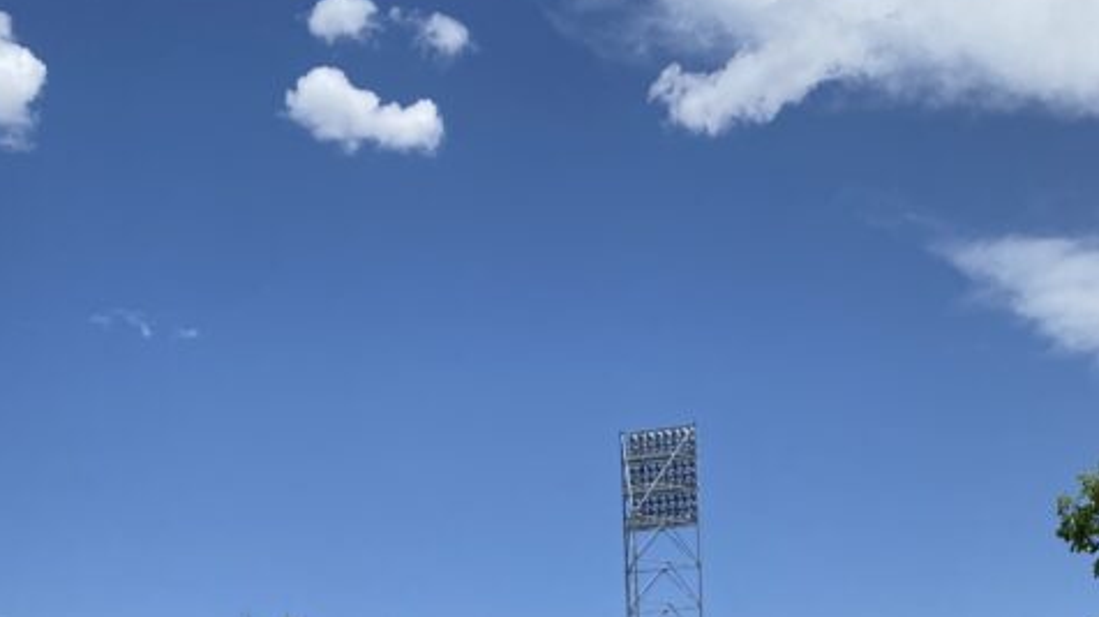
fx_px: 1776
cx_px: 769
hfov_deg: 33.9
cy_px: 1112
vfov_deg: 16.5
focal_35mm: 61
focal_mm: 4.25
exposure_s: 1/2105
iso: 32
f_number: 1.8
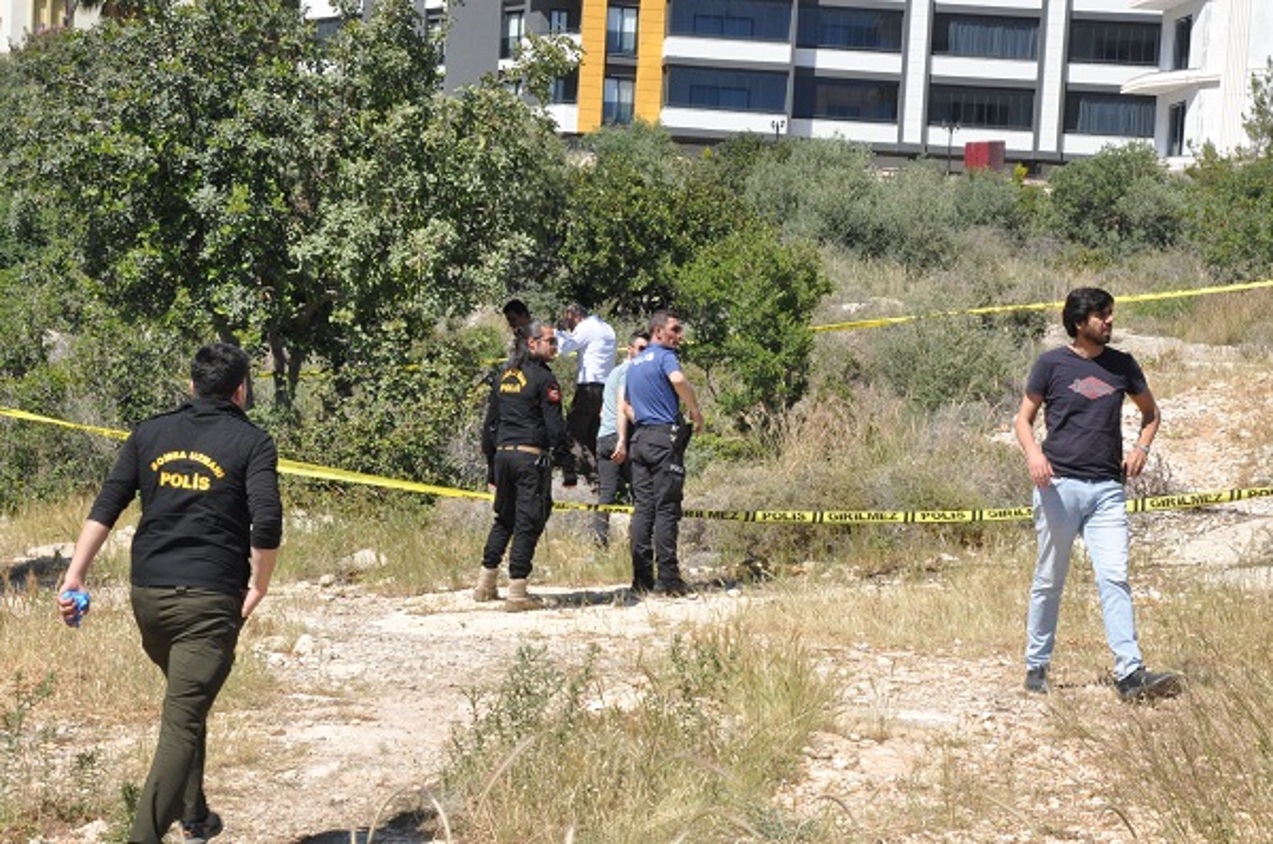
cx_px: 636
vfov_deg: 13.8
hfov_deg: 20.6
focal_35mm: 99
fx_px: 3495
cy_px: 422
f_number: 25
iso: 800
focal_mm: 66
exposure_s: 1/200
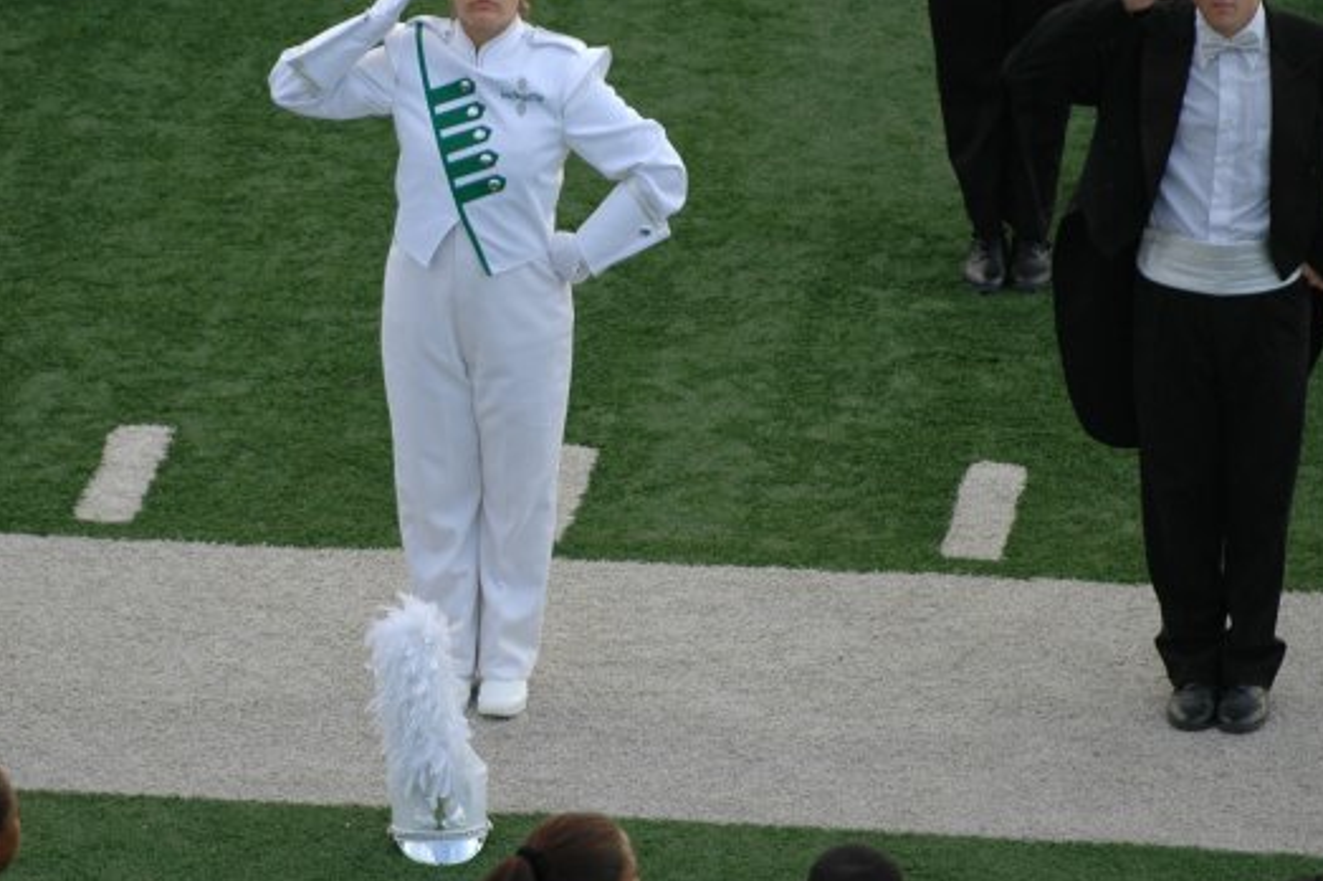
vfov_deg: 3.0
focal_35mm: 459
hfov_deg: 4.5
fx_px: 16857
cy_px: 225
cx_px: 465
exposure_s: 1/640
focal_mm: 200
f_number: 2.8
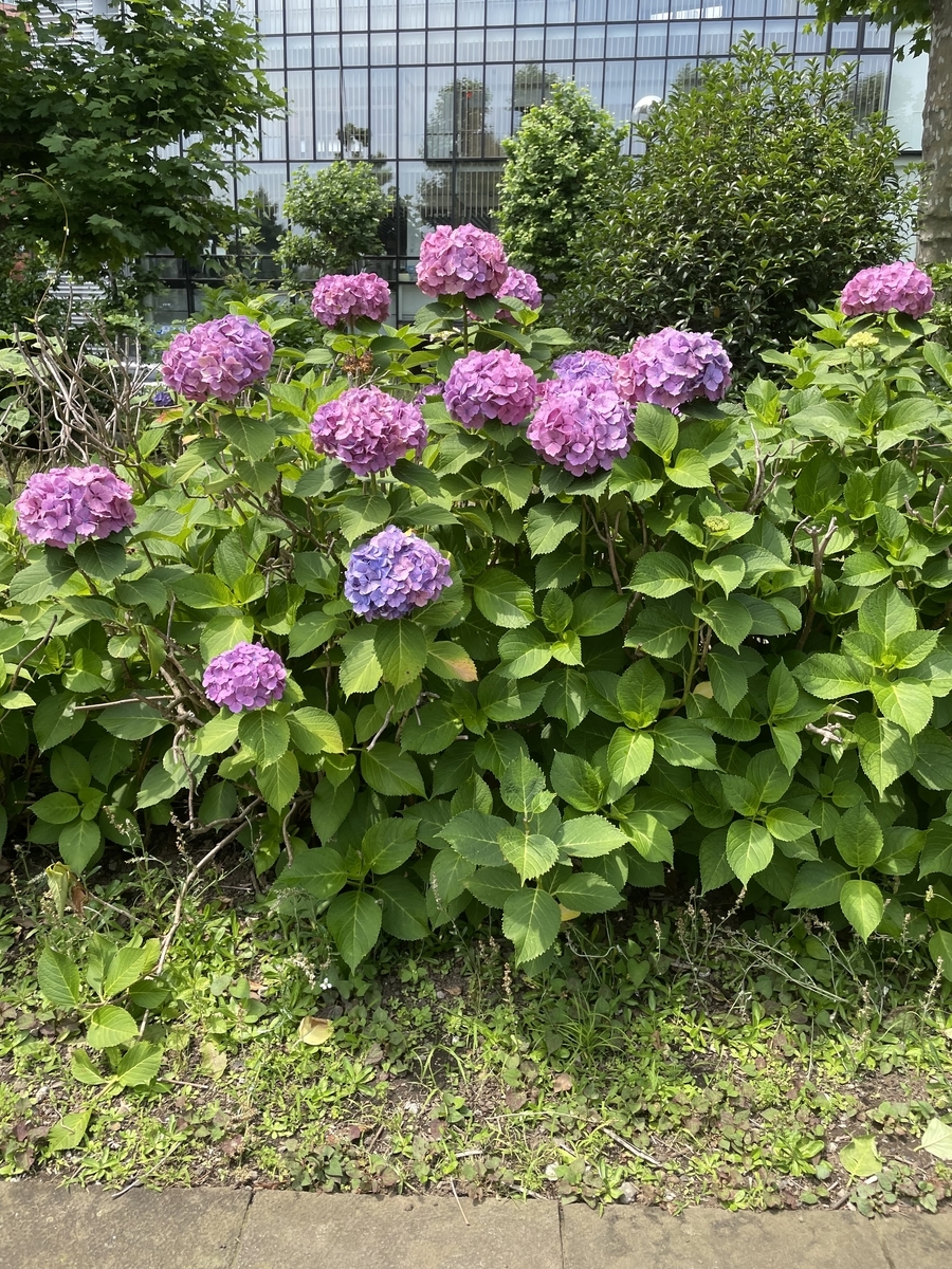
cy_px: 634
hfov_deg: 53.1
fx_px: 953
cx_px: 476
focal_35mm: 26
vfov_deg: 67.3
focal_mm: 4.2
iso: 32
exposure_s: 1/673
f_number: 1.6
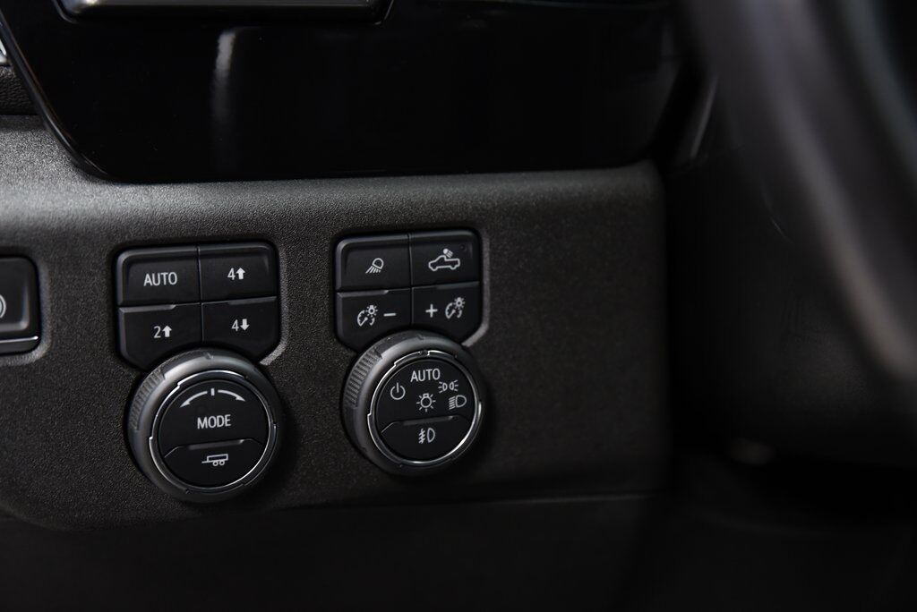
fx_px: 1657
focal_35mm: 65
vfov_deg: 20.9
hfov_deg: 30.9
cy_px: 306
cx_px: 458
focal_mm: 65
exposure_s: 1/15
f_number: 4
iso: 1600
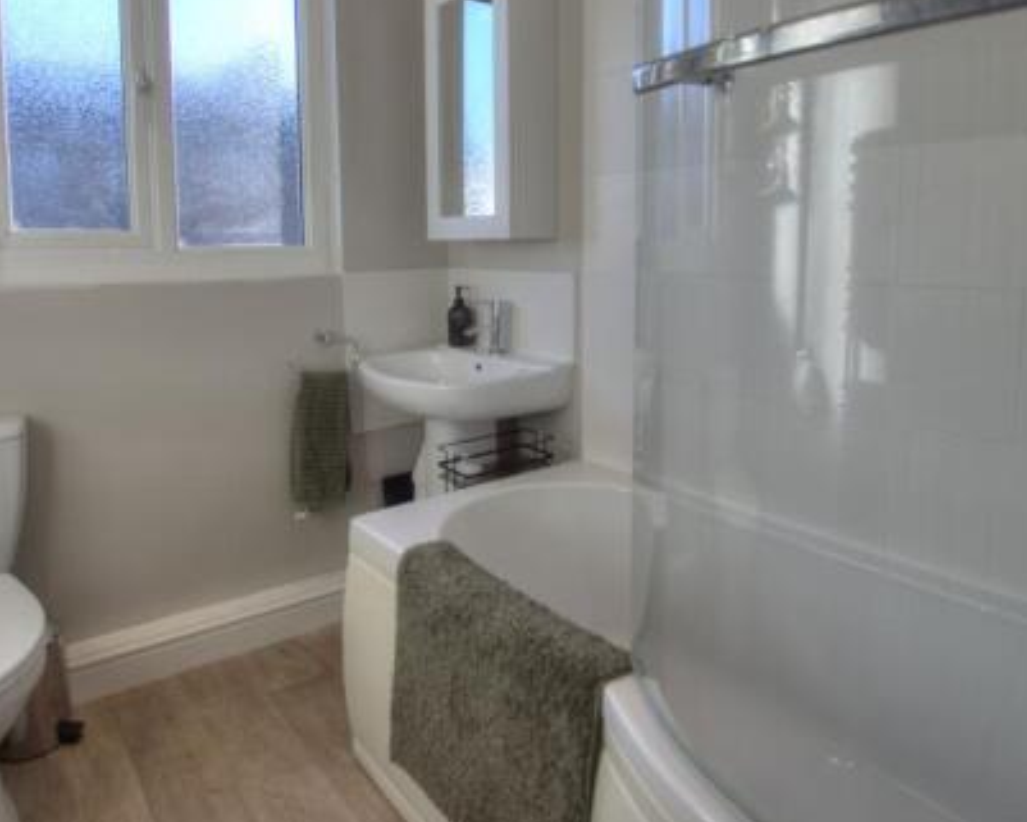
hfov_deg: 72.5
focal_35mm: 23
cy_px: 293
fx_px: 699
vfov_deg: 59.9
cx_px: 488
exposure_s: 1/500
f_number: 3.5
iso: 400
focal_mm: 10
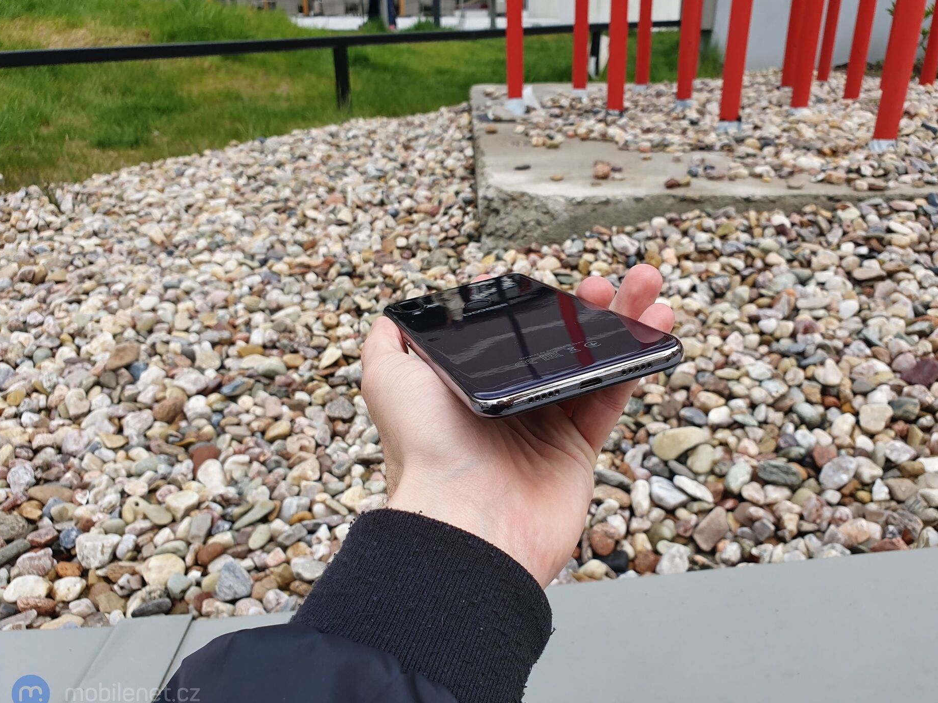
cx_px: 484
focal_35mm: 27
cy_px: 363
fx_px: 732
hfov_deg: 65.3
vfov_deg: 51.4
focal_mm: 4.32
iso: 50
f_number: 2.4
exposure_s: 1/842
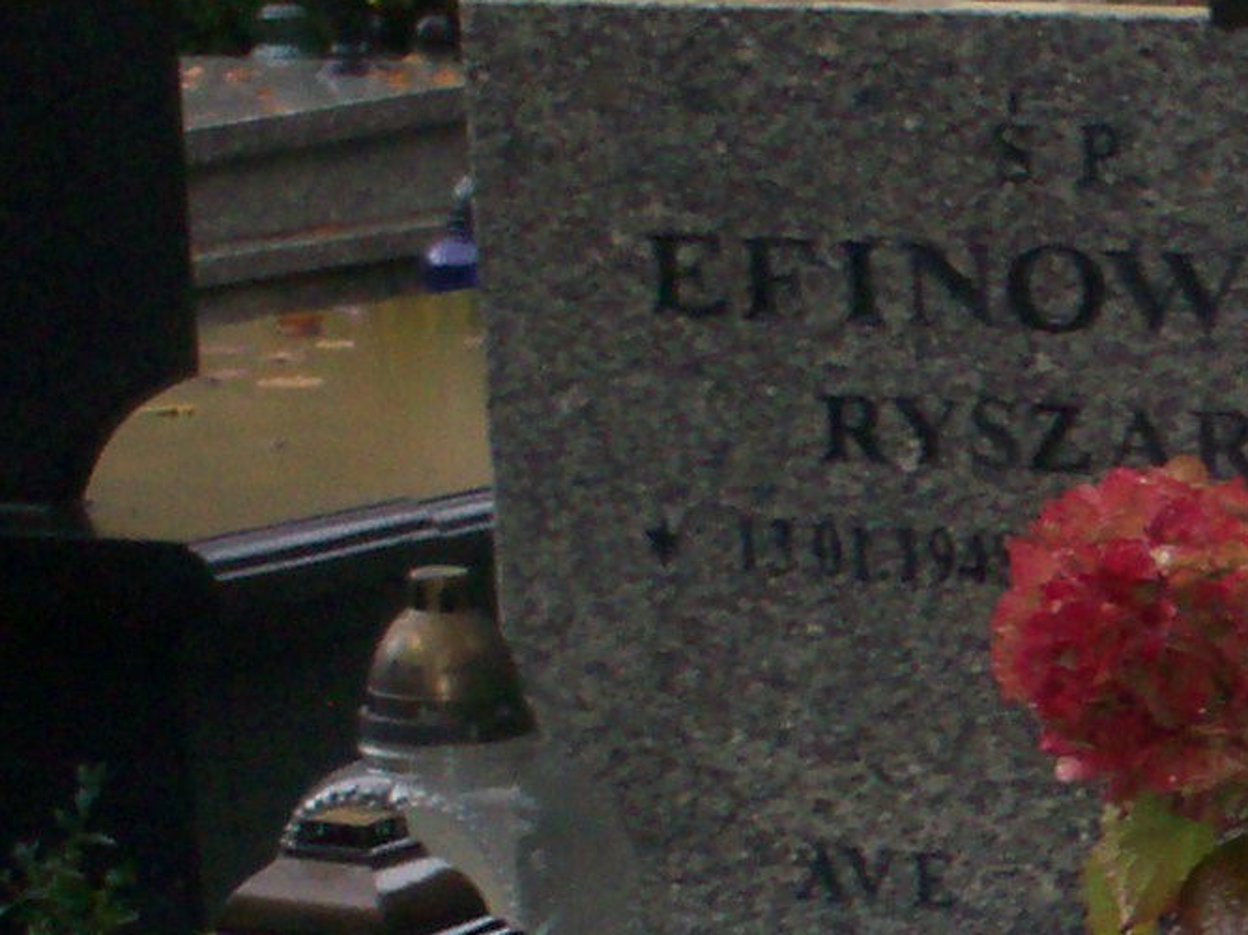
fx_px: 5010
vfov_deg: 10.6
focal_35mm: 139
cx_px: 1989
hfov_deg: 13.2
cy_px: 871
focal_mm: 6
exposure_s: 1/60
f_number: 4.5
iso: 140
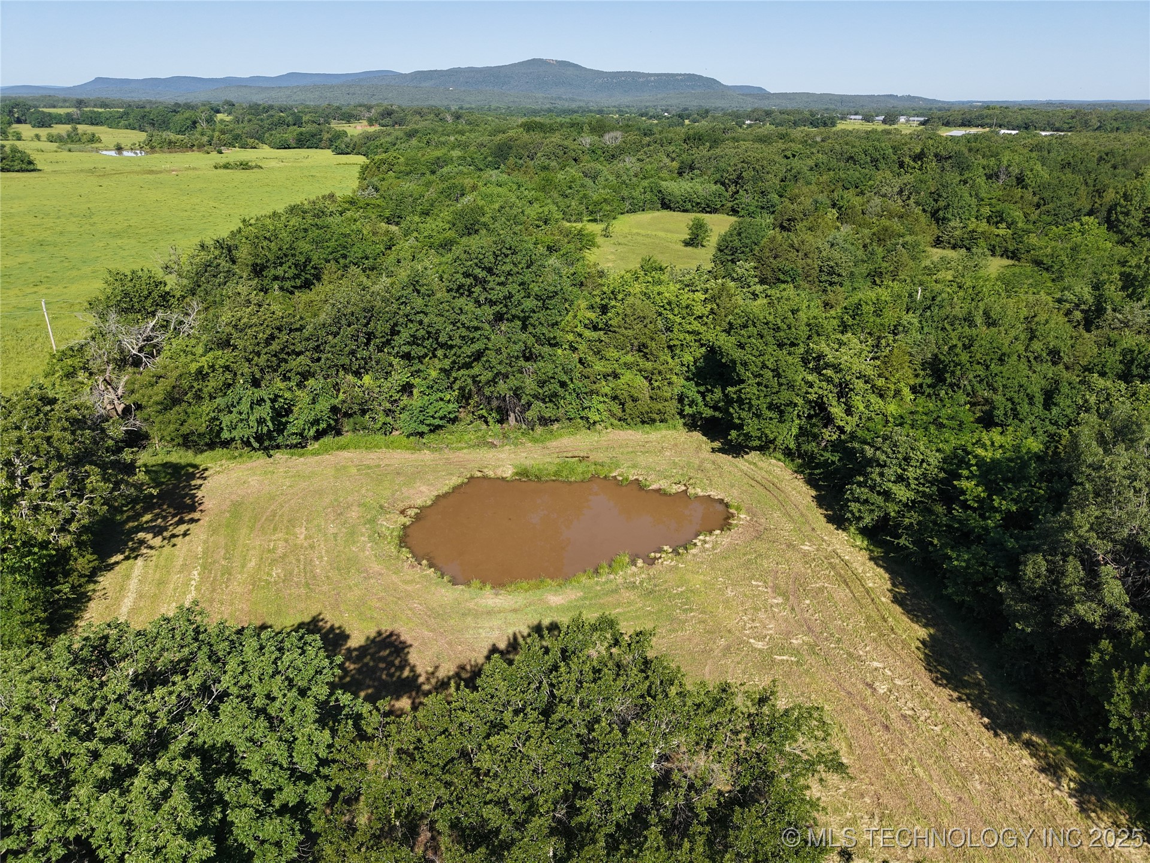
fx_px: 797
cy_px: 432
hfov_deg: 71.6
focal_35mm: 24
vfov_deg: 56.8
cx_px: 575
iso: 200
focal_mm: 8.67
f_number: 1.8
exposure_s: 1/3200
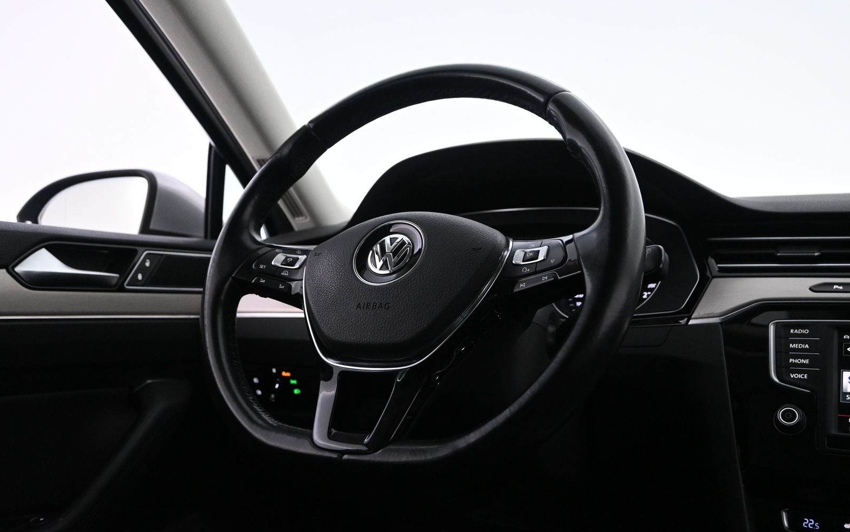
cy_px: 275
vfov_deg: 38.1
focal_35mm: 33
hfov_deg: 57.8
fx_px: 771
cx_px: 424
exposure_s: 1/50
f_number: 4
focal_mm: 21.5
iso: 2500
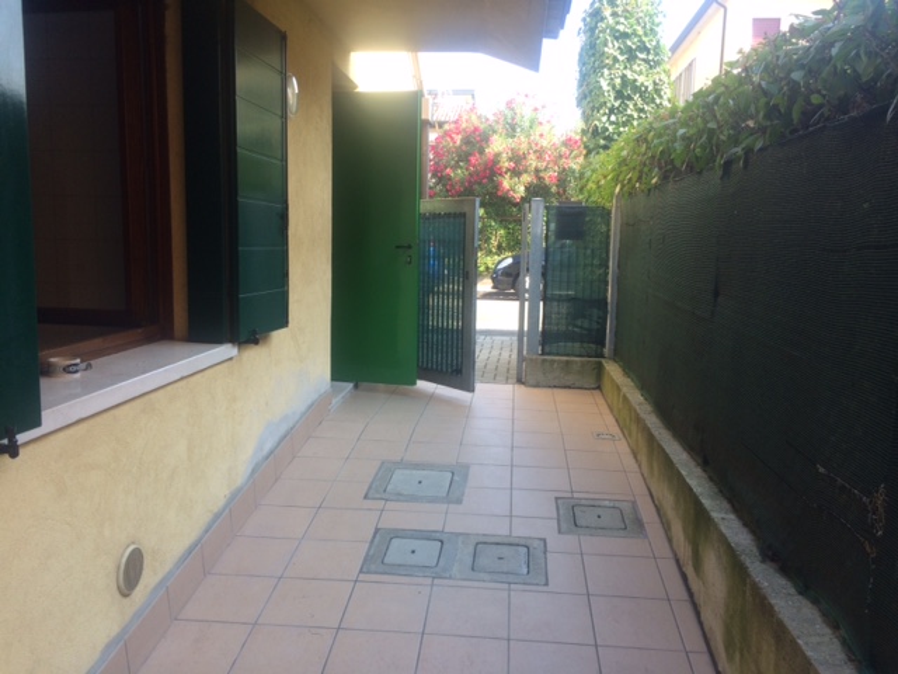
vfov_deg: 48.2
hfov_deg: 61.7
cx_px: 449
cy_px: 337
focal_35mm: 29
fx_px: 752
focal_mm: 4.15
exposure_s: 1/140
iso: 32
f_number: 2.2
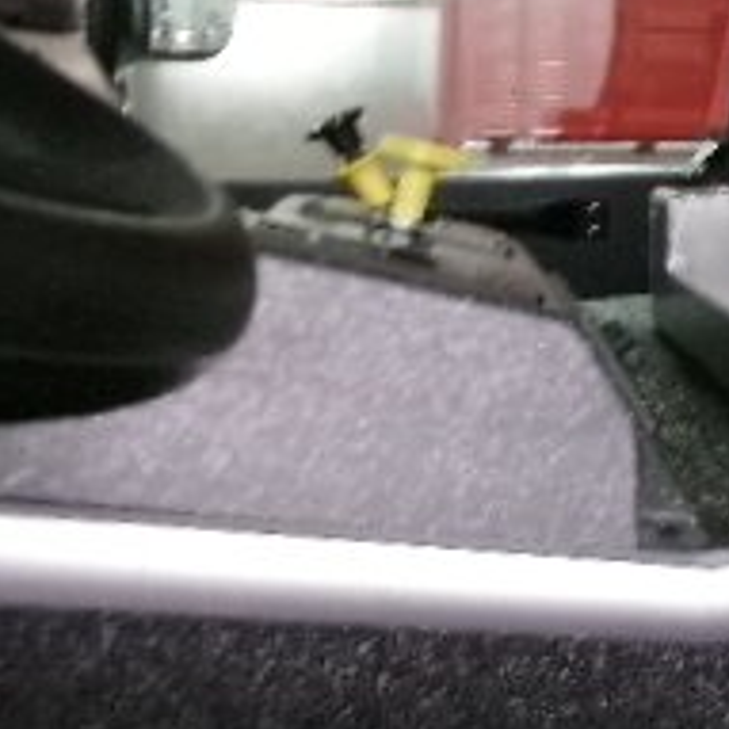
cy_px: -46
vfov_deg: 20.1
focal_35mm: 83
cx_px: 1118
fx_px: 1978
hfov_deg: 18.4
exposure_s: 1/17
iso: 719
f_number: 3.9
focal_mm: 5.1
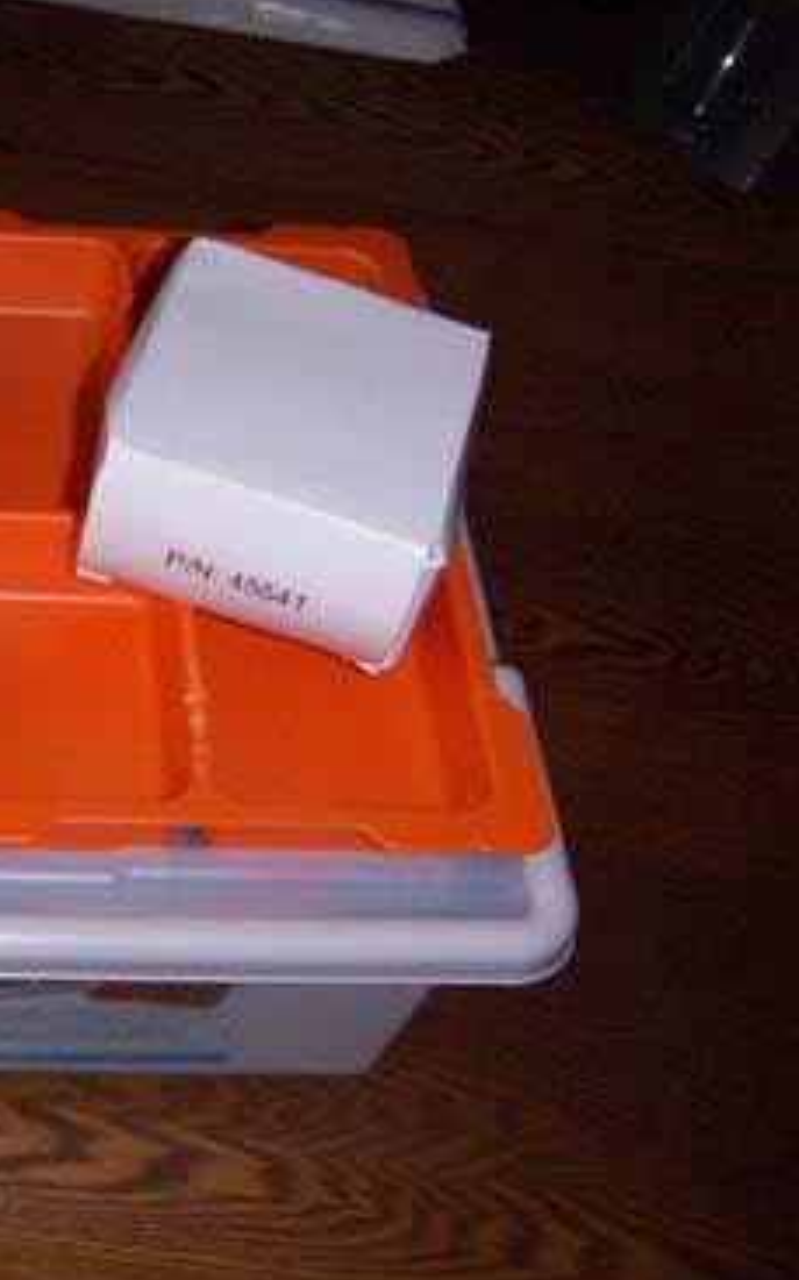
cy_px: 640
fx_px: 1814
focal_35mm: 52
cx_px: -56
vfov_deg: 38.9
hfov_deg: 23.5
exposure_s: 1/50
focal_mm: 4.7
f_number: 6.7
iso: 200
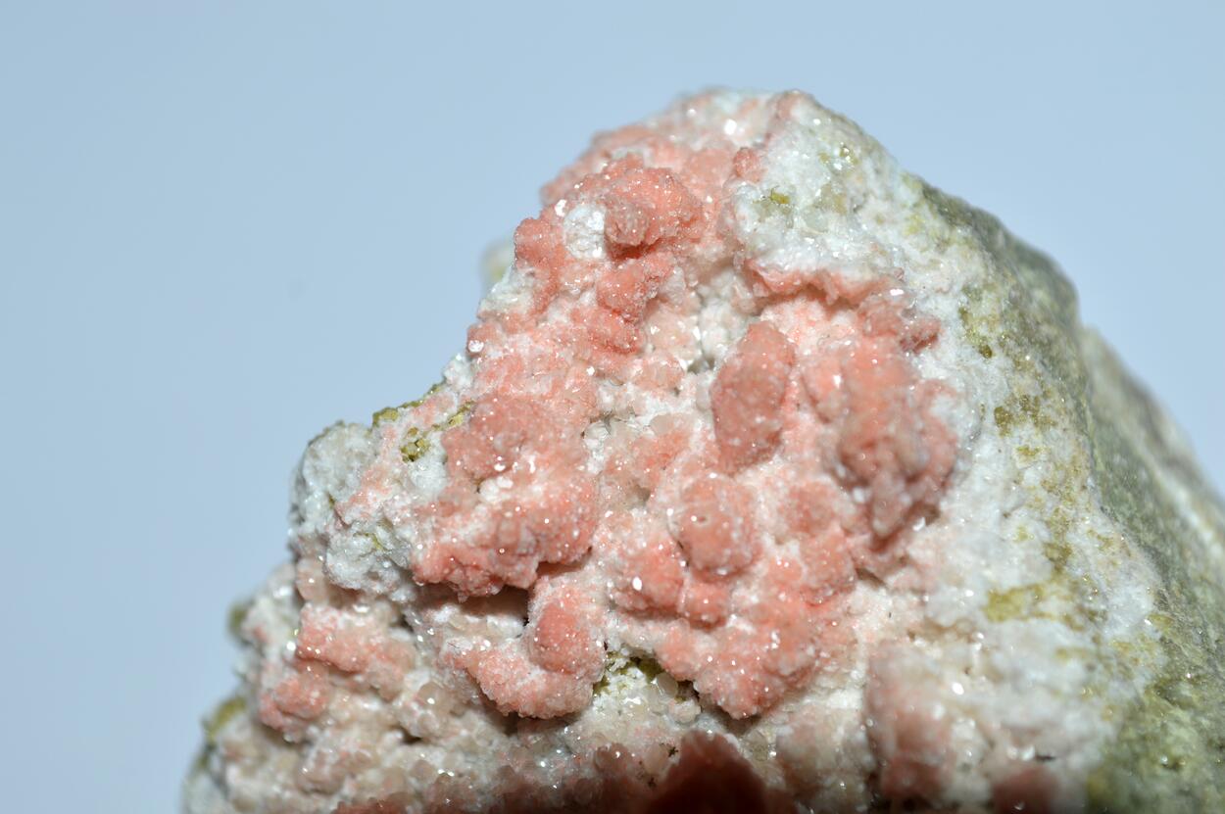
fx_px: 2652
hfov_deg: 26.0
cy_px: 407
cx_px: 612
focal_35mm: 78
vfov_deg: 17.5
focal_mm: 52
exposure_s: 1/60
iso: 100
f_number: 8
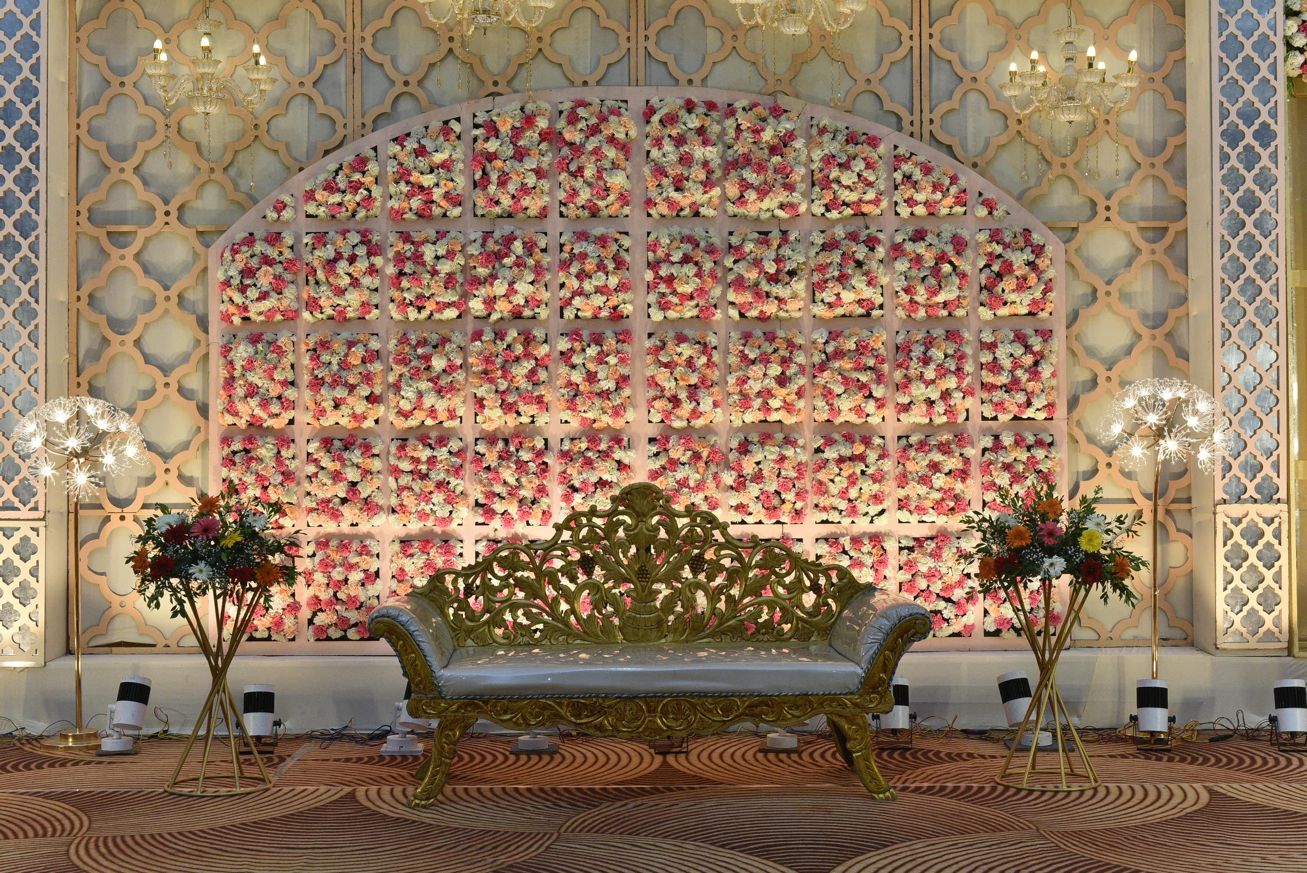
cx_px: 654
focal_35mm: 52
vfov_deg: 26.0
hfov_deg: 38.2
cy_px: 436
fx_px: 1889
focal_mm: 52
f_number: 6.3
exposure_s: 1/125
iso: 1600
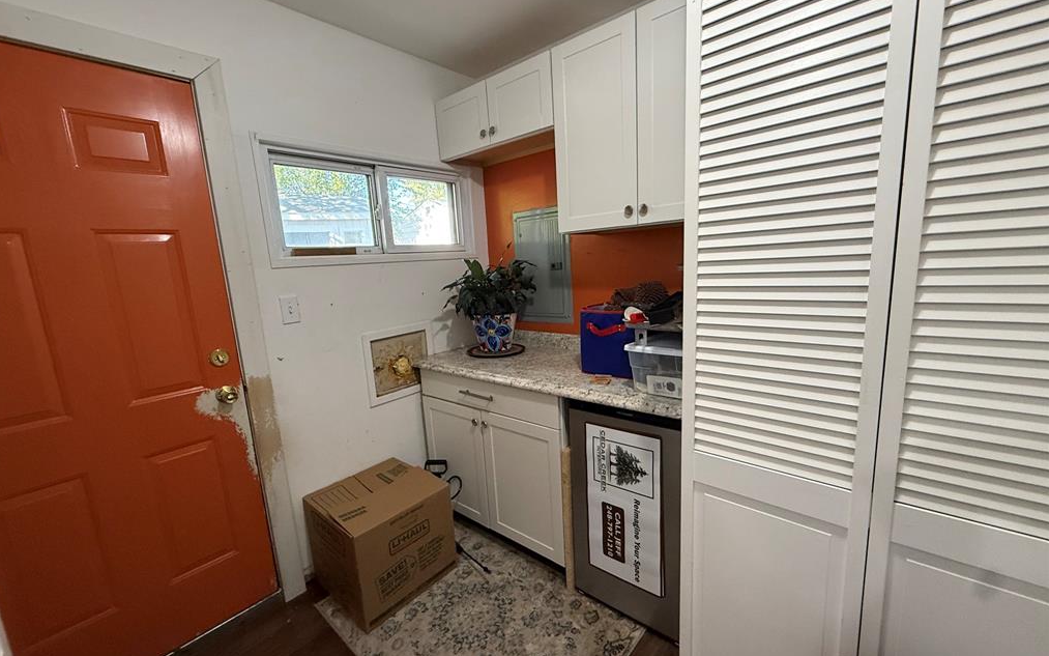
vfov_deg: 74.8
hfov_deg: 101.5
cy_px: 337
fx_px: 429
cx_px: 521
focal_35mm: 15
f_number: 2.2
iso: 400
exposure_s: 1/60
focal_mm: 2.22
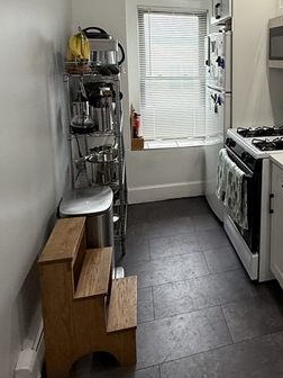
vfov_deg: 54.9
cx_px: 253
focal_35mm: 32
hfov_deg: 40.9
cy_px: 109
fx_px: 349
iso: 200
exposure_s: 1/120
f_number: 2.2
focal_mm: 2.22
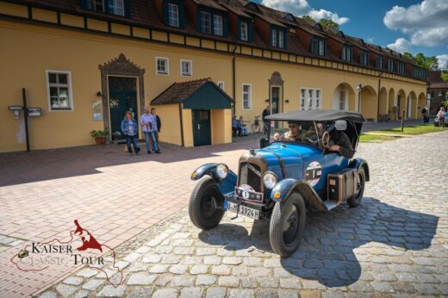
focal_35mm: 24
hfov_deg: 73.8
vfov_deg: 53.1
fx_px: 298
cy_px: 149
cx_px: 224
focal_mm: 24
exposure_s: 1/60
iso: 100
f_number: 8
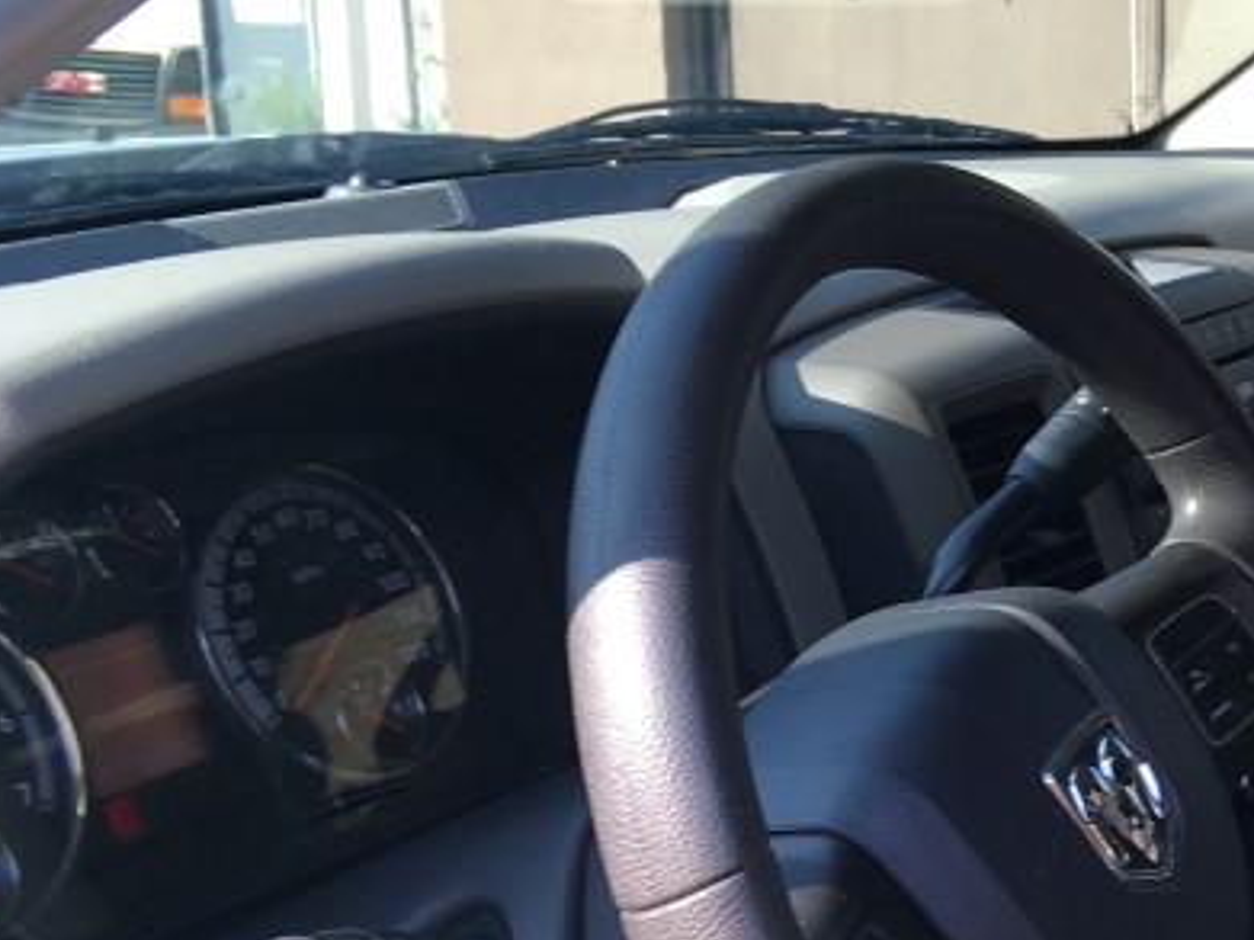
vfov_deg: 19.2
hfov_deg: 23.2
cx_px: 1565
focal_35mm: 76
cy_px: 715
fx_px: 2752
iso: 25
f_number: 2.2
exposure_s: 1/188
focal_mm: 4.15
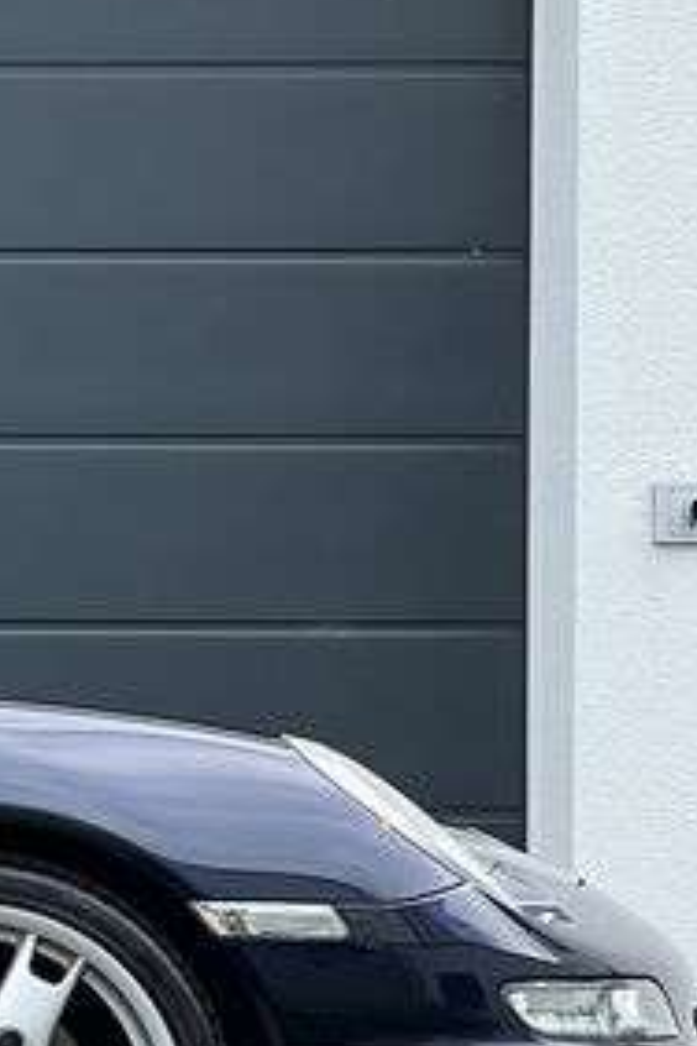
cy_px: 772
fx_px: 8450
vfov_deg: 7.1
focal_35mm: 291
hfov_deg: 4.6
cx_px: -1049
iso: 32
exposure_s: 1/232
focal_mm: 9
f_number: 2.8
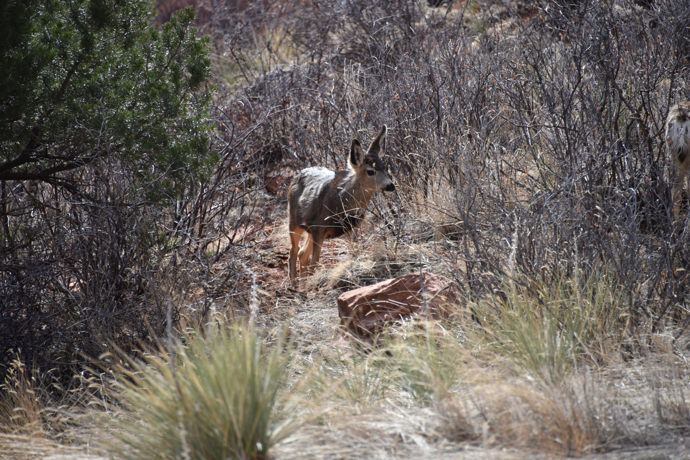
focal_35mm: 300
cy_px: 230
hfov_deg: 6.9
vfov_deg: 4.6
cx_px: 345
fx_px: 5751
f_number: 5.6
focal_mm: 300
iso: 360
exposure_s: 1/640
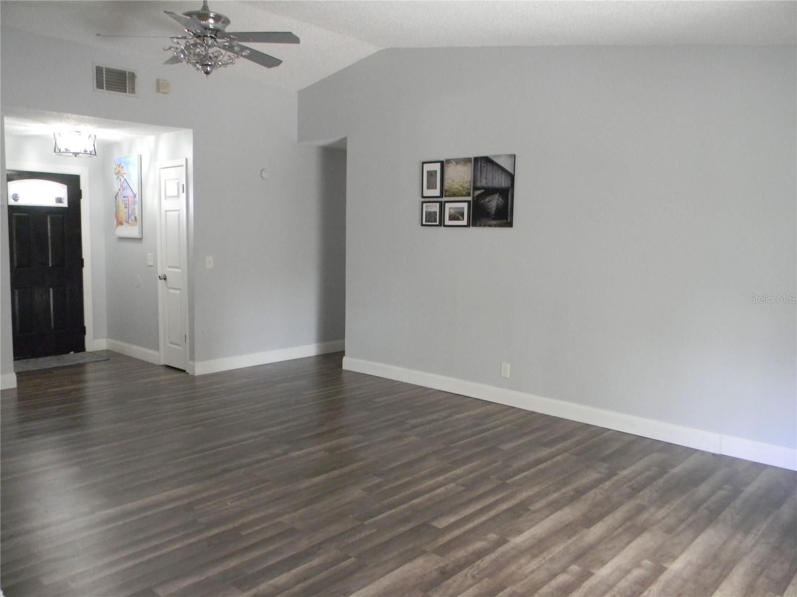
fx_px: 645
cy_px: 298
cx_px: 398
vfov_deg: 49.7
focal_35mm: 28
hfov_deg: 63.4
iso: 400
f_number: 3.5
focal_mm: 5
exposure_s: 1/15.2
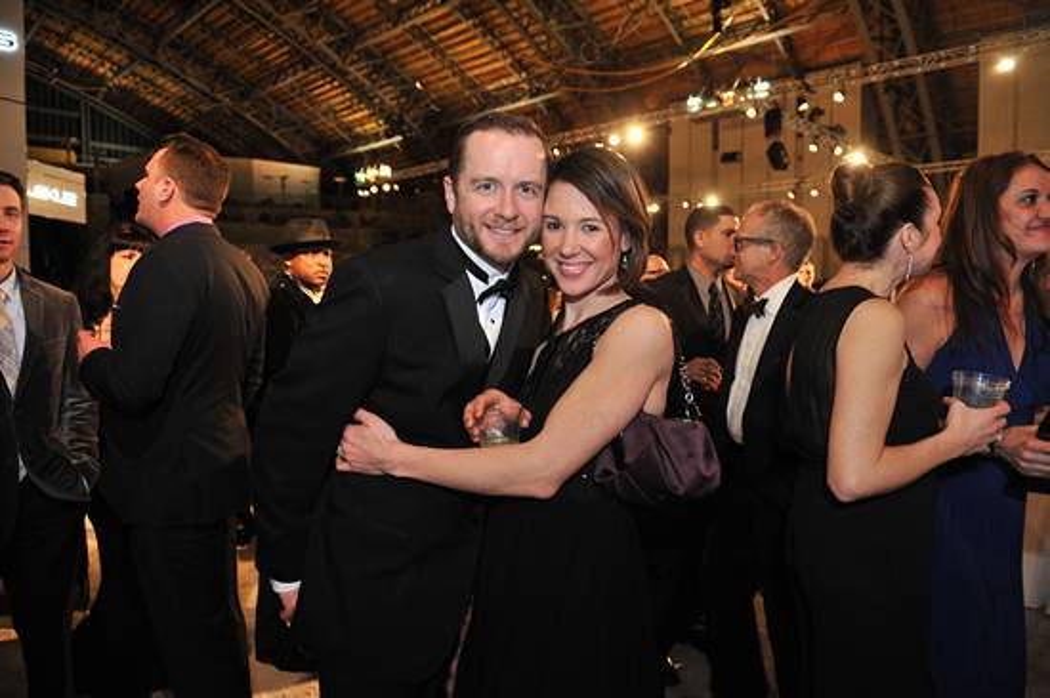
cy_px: 349
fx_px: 700
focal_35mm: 24
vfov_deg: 53.1
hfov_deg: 73.8
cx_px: 525
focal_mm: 24
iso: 1250
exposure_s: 1/100
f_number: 3.5
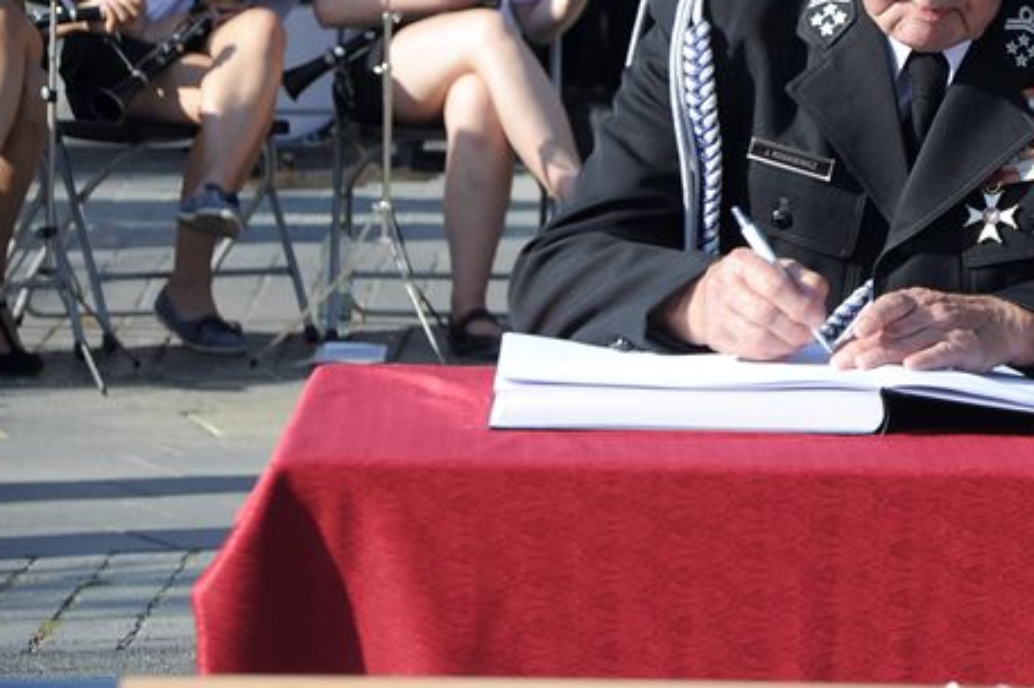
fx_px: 8407
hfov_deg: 7.0
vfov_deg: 4.7
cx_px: 932
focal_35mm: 293
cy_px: 74
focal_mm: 105
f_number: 7.1
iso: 400
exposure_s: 1/800
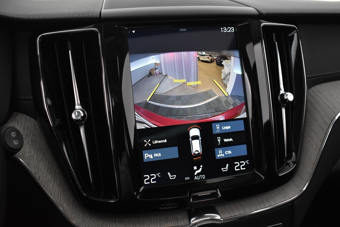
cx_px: 170
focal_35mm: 38
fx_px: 354
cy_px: 114
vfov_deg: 35.5
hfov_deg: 51.3
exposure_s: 1/40
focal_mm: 25
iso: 2200
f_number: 4
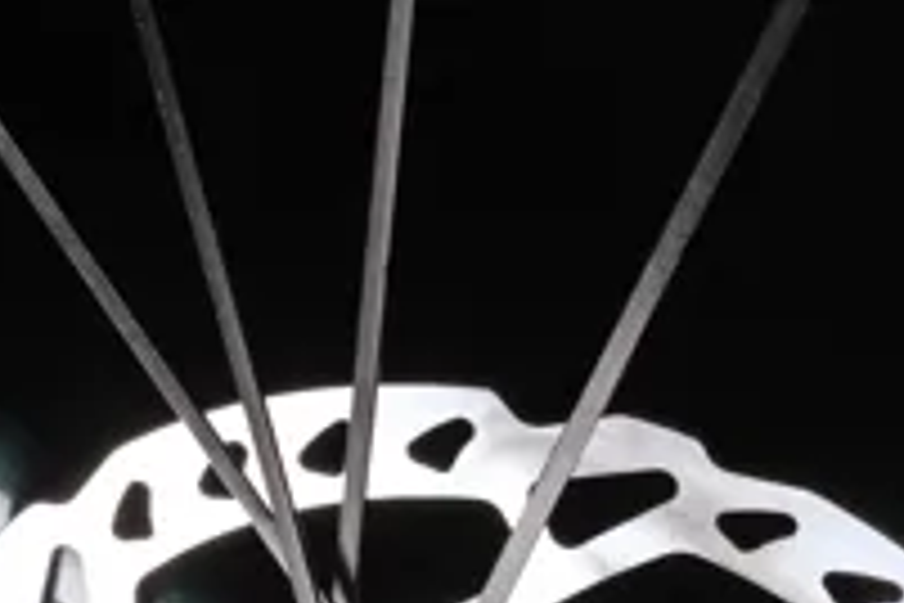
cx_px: 112
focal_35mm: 278
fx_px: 6980
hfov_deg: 7.4
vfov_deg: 4.9
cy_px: 1195
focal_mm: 70
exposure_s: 1/125
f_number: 13
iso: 100
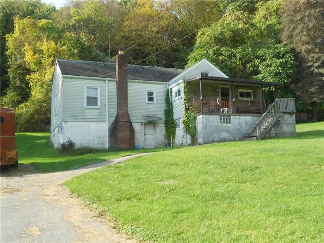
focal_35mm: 37
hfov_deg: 50.1
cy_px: 122
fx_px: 346
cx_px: 162
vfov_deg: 38.7
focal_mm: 6.7
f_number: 3.9
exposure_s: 1/160
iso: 80
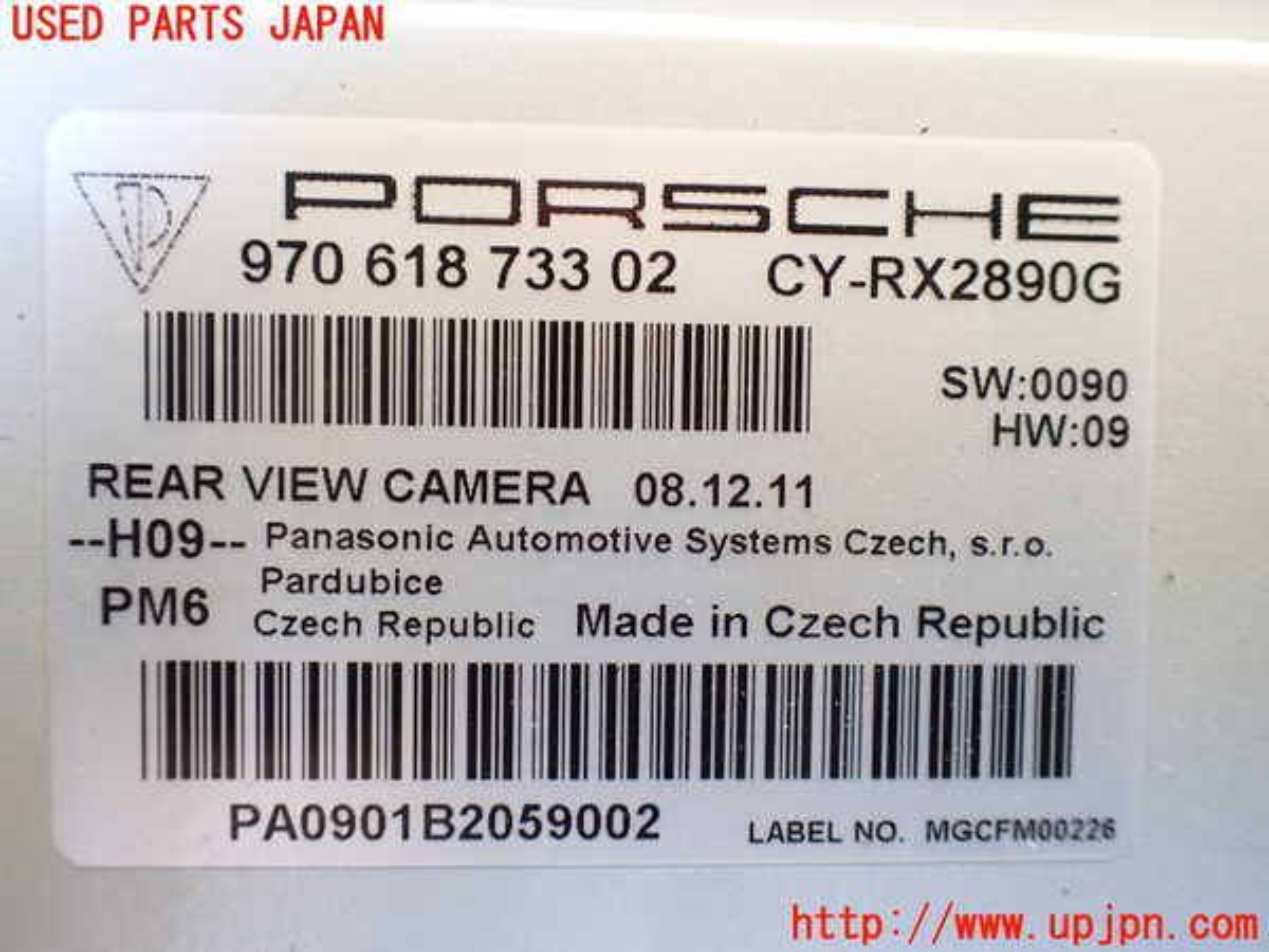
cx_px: 634
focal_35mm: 30
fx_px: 1100
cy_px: 476
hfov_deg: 60.0
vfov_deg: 46.8
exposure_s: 1/125
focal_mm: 5.4
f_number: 2.3
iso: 400
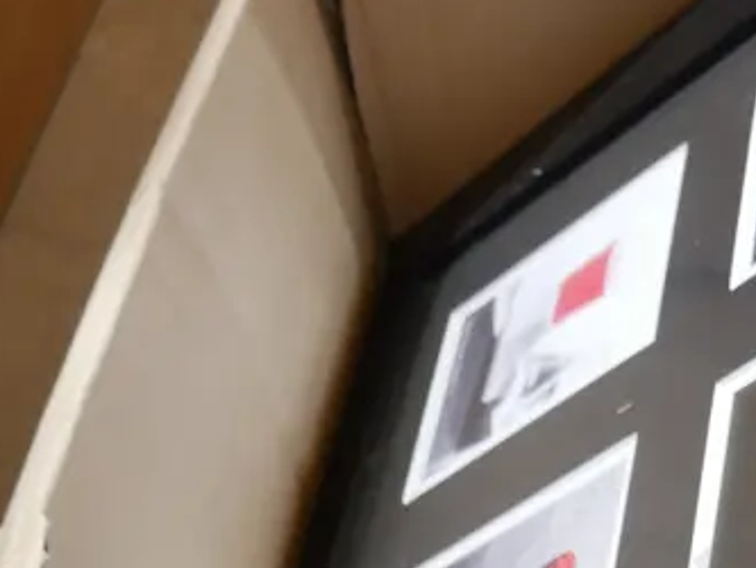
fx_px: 1879
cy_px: 406
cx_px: 1056
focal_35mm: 86
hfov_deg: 20.3
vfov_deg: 17.1
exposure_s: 1/60
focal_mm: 14
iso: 640
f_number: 3.5
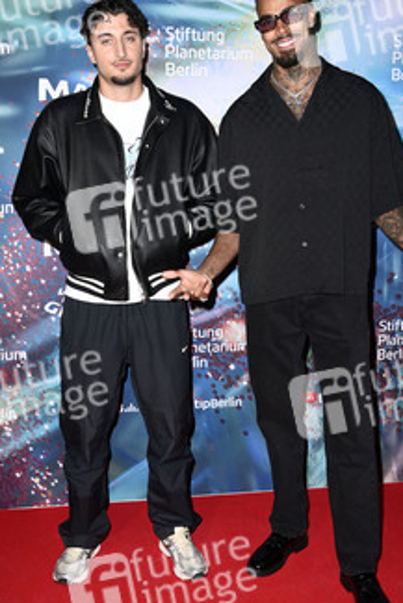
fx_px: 721
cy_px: 302
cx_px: 215
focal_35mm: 43
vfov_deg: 45.4
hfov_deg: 31.2
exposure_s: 1/160
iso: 500
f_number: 5.6
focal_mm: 35
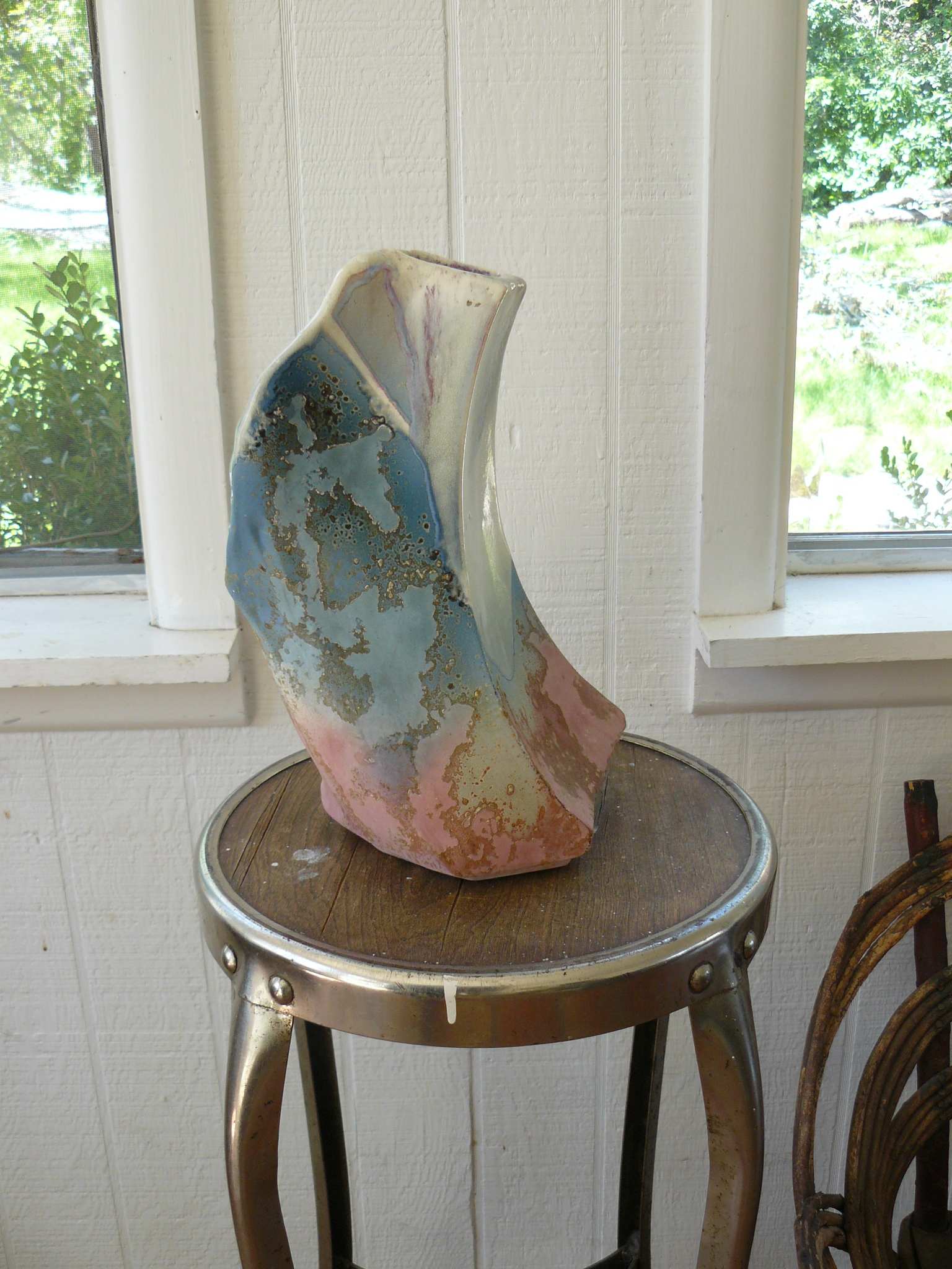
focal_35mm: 36
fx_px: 1320
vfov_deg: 51.4
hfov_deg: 39.7
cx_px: 476
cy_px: 634
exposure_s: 1/60
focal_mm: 6
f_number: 2.8
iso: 100
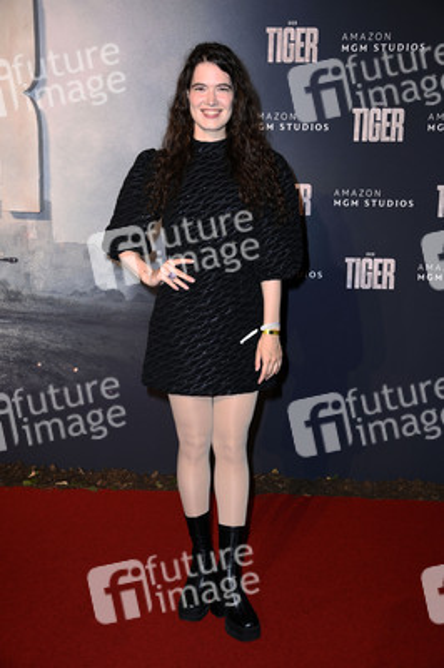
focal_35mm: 50
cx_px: 222
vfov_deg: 39.6
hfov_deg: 26.9
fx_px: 927
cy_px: 334
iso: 500
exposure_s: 1/250
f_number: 5
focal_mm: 50
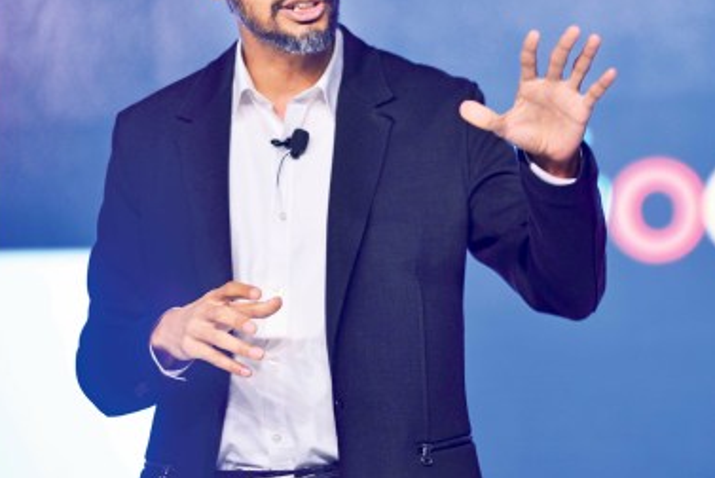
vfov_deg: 5.1
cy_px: 148
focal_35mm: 270
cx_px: 551
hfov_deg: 7.6
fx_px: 5366
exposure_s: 1/160
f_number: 2.8
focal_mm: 170
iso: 640
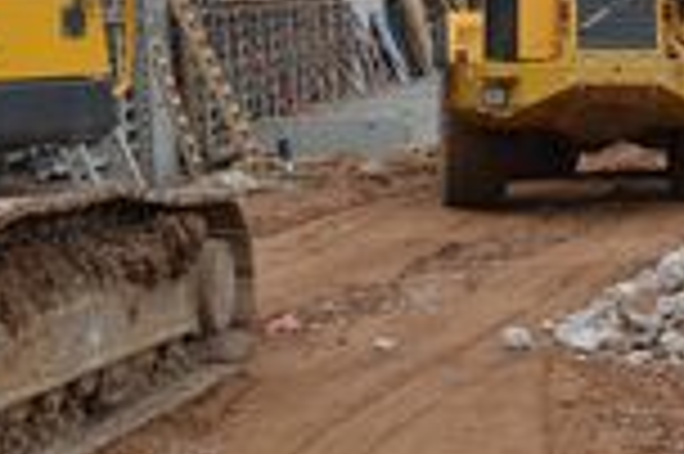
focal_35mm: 124
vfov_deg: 10.9
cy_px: 29
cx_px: 556
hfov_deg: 16.4
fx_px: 2362
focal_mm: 29
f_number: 6.3
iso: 100
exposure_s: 1/160
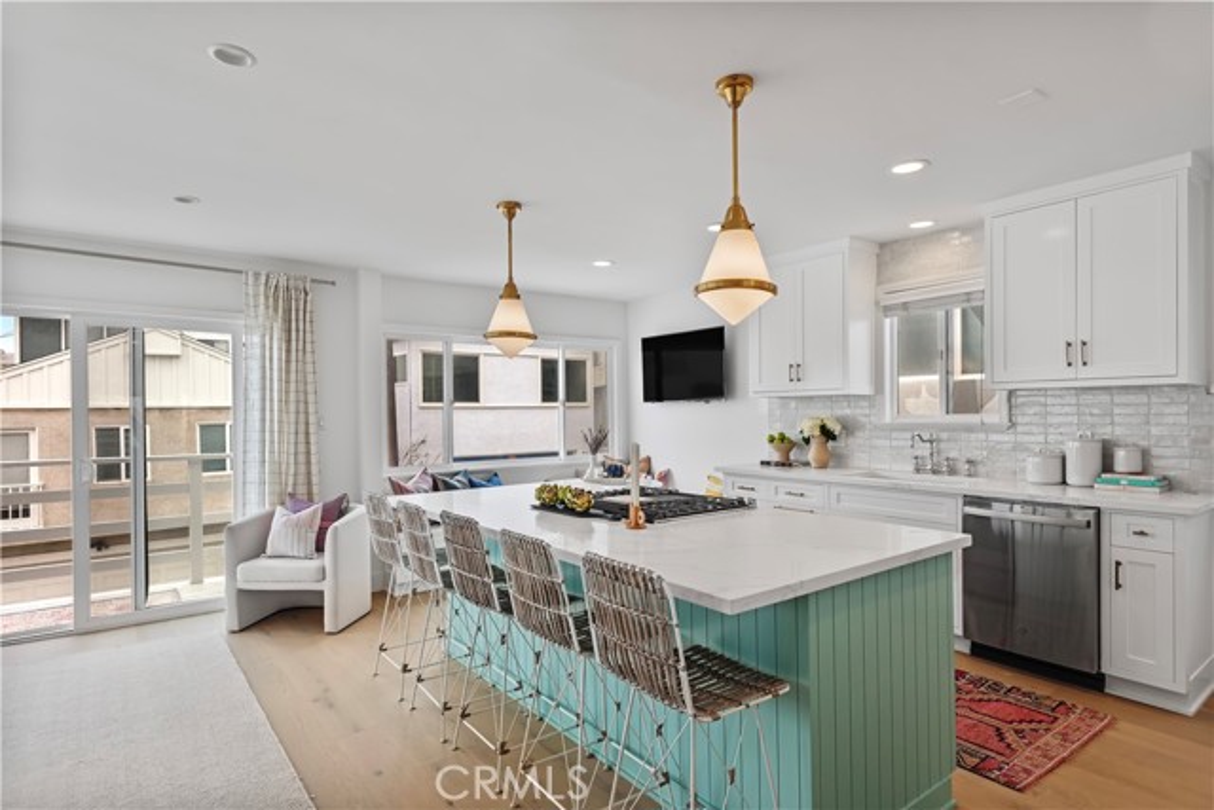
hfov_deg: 86.9
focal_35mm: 19
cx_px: 607
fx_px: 641
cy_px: 405
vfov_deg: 64.6
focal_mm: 19
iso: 800
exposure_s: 1/80
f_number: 8
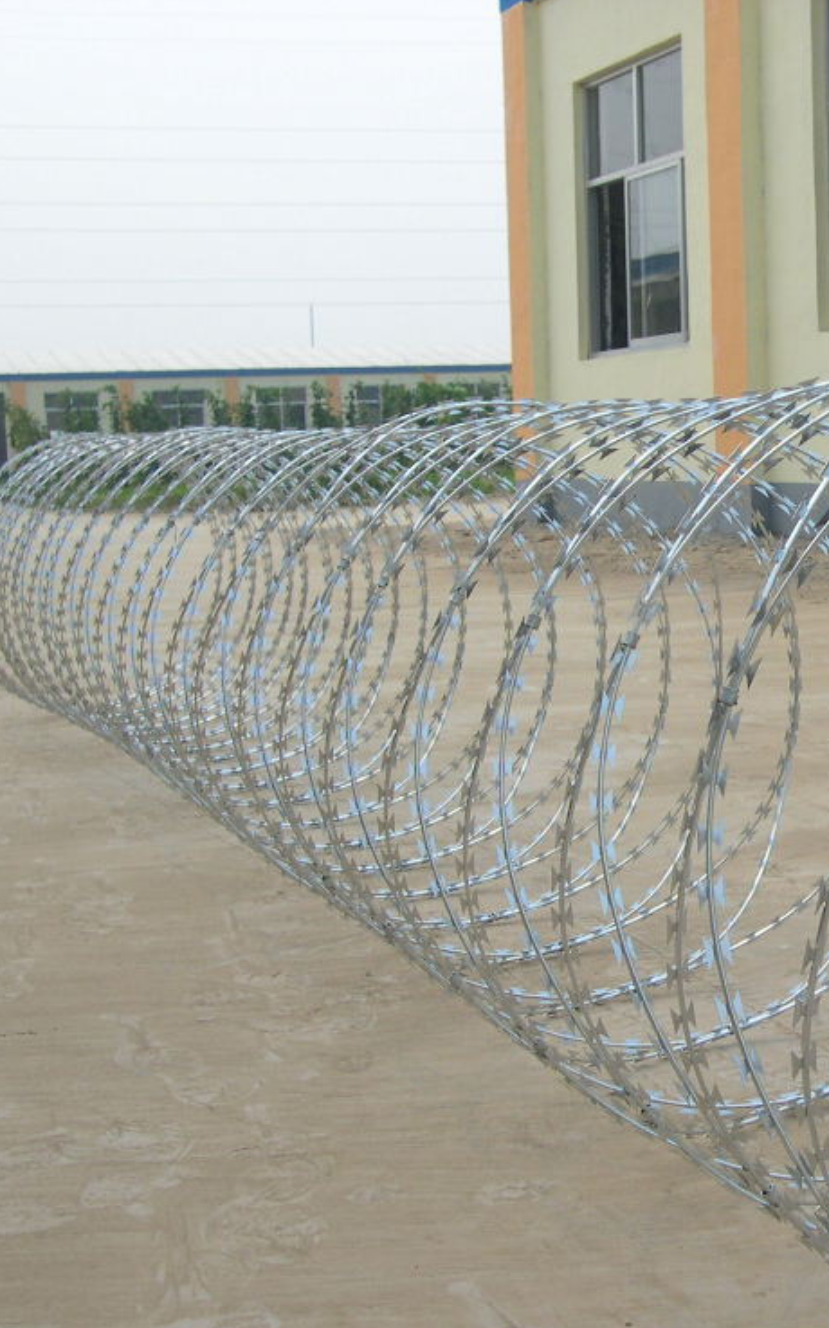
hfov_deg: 22.1
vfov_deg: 36.3
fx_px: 2026
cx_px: 856
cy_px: 687
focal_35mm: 56
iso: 100
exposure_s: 1/250
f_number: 7.6
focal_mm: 8
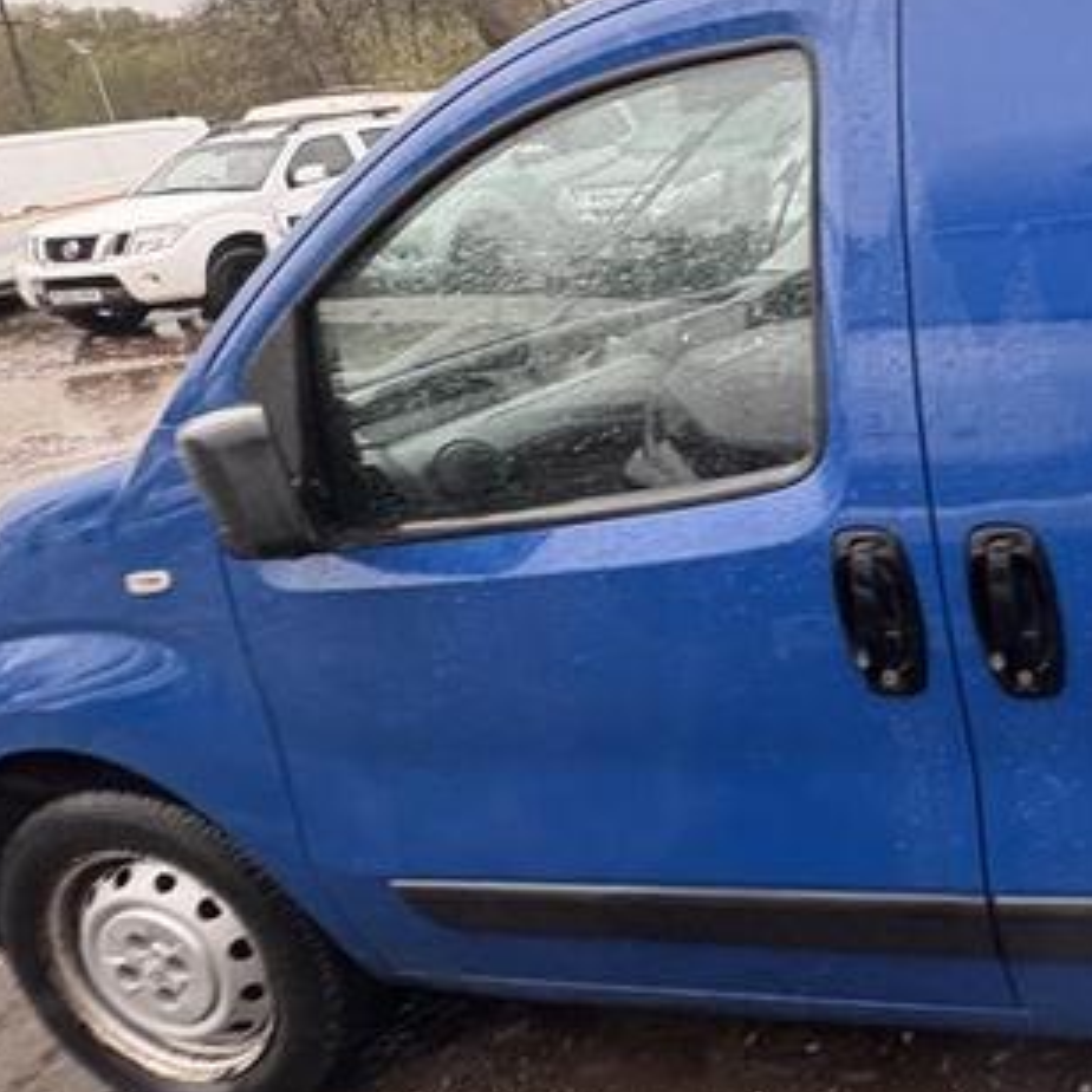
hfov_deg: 36.5
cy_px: 376
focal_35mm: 36
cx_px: 1283
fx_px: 1285
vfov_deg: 45.4
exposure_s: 1/60
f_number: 2.2
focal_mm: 2.22
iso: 250
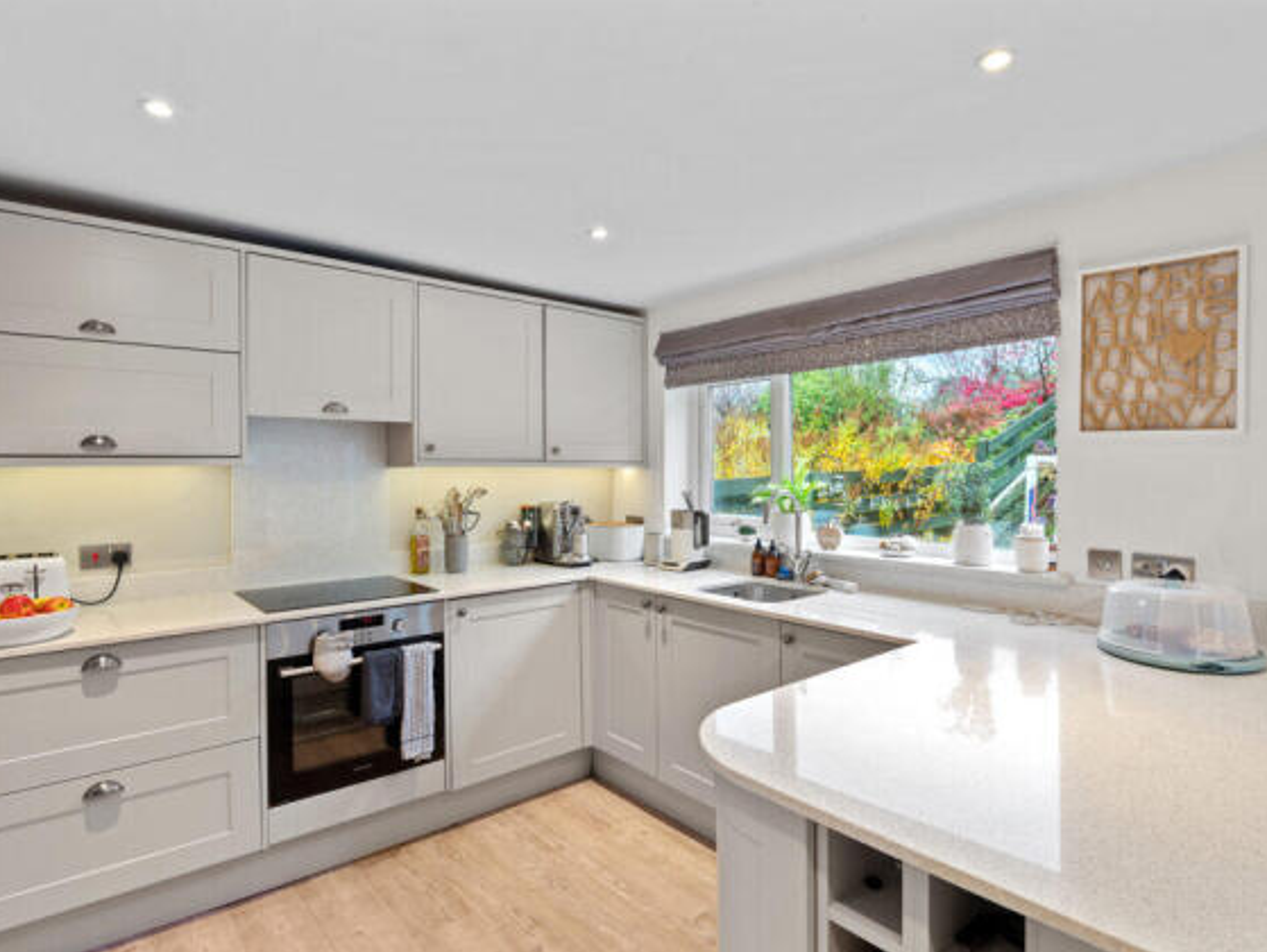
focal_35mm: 18
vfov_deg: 71.7
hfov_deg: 87.7
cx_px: 641
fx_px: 659
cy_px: 468
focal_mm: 16
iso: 250
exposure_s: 1/2
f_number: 9
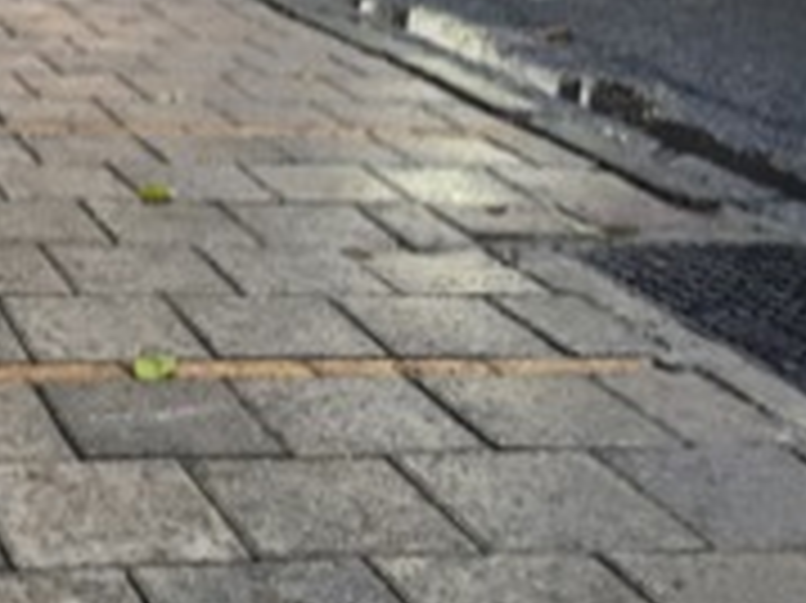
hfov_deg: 23.9
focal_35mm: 76
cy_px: 63
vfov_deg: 19.0
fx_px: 1768
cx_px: -104
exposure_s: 1/10
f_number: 2.2
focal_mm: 4.15
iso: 80
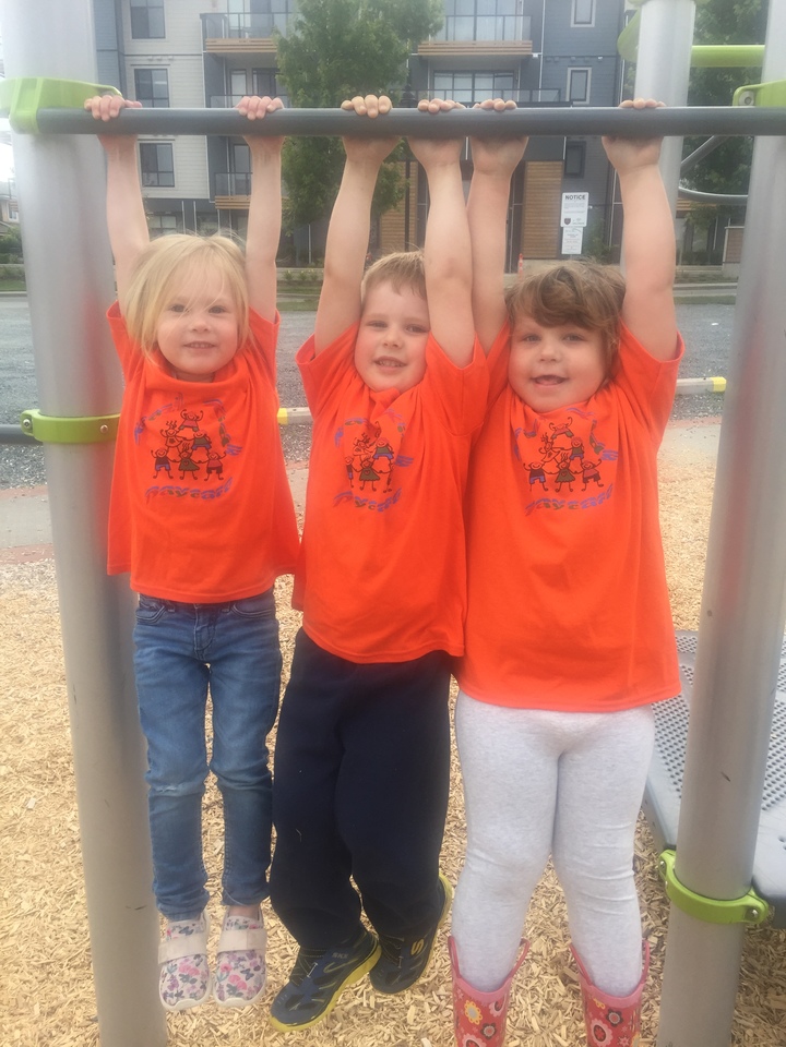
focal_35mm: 29
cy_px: 524
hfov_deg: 48.2
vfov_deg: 61.7
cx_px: 393
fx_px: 878
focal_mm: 4.15
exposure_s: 1/719
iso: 32
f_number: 2.2
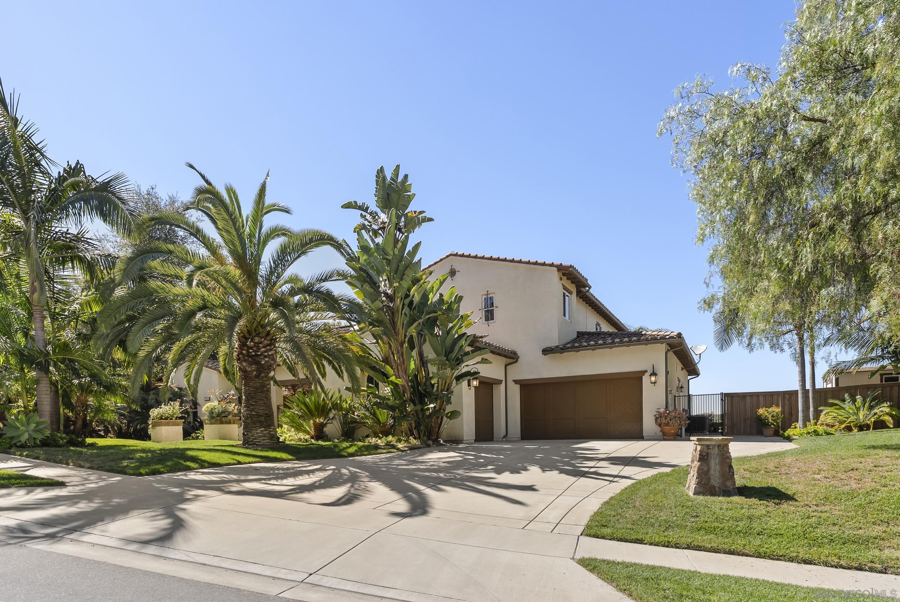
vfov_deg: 70.5
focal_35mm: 17
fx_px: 425
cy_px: 301
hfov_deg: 93.2
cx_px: 450
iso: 500
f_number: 8
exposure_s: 1/500
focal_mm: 17
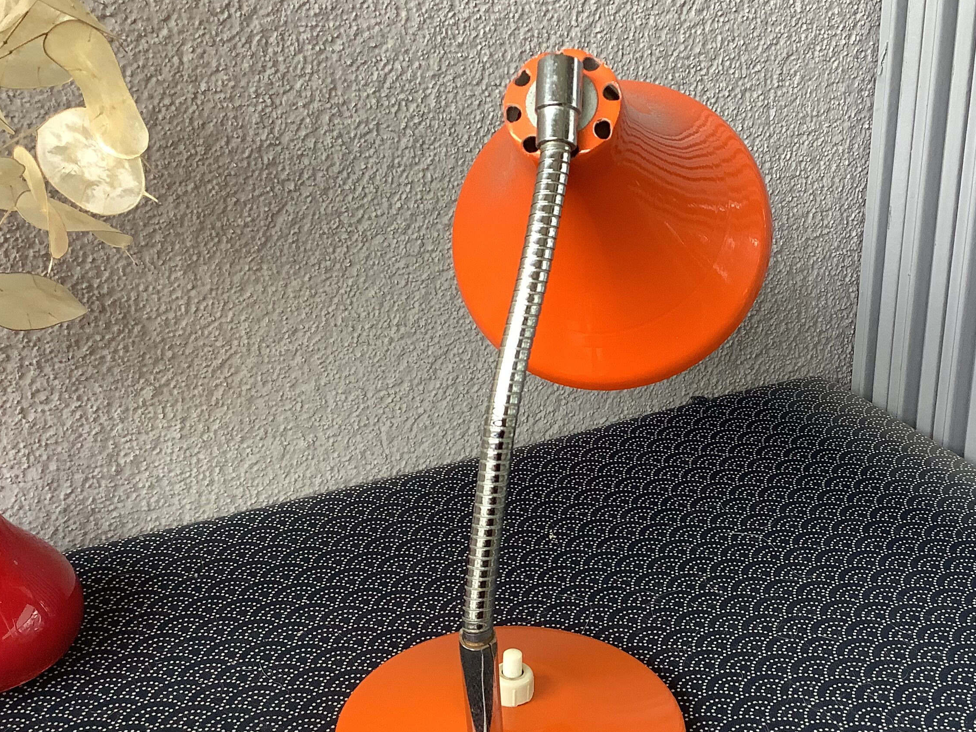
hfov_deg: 41.9
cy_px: 415
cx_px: 588
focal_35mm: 45
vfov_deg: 32.1
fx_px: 1269
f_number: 2.4
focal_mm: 3.3
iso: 80
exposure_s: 1/120
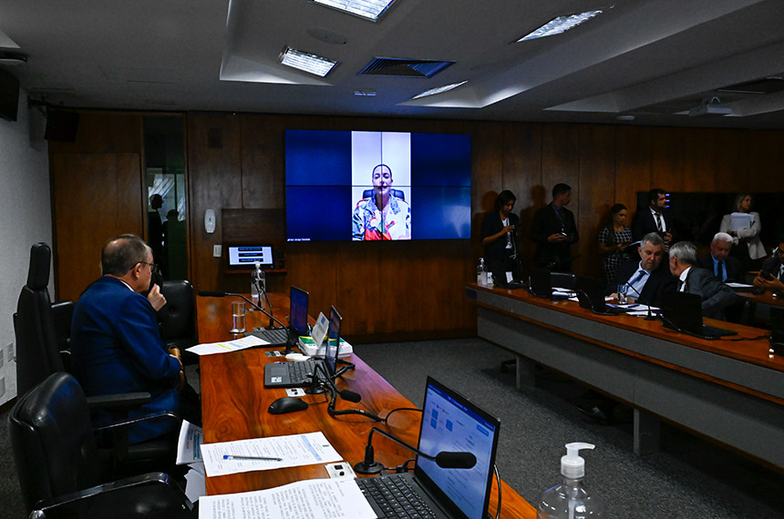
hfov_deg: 60.4
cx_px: 392
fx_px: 674
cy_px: 260
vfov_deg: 42.2
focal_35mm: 31
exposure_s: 1/160
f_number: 13
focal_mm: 31
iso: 6400
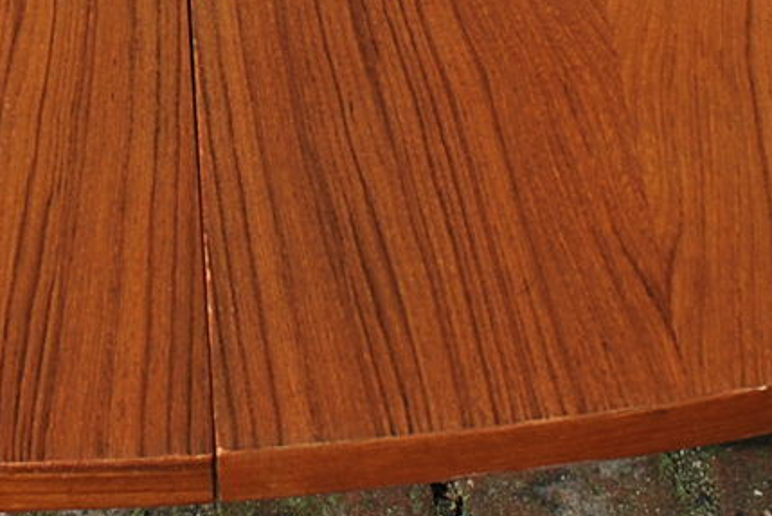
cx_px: 202
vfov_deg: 9.0
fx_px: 3198
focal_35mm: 149
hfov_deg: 13.7
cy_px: -223
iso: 100
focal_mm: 22
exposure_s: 1/160
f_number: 6.3
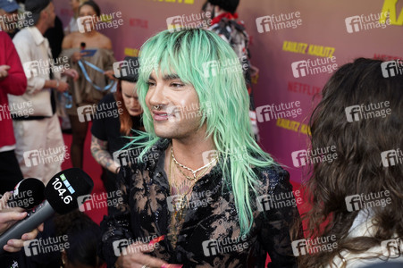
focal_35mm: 48
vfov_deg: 28.0
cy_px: 134
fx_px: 537
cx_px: 202
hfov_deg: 41.1
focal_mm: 48
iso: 320
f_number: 5.6
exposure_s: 1/160
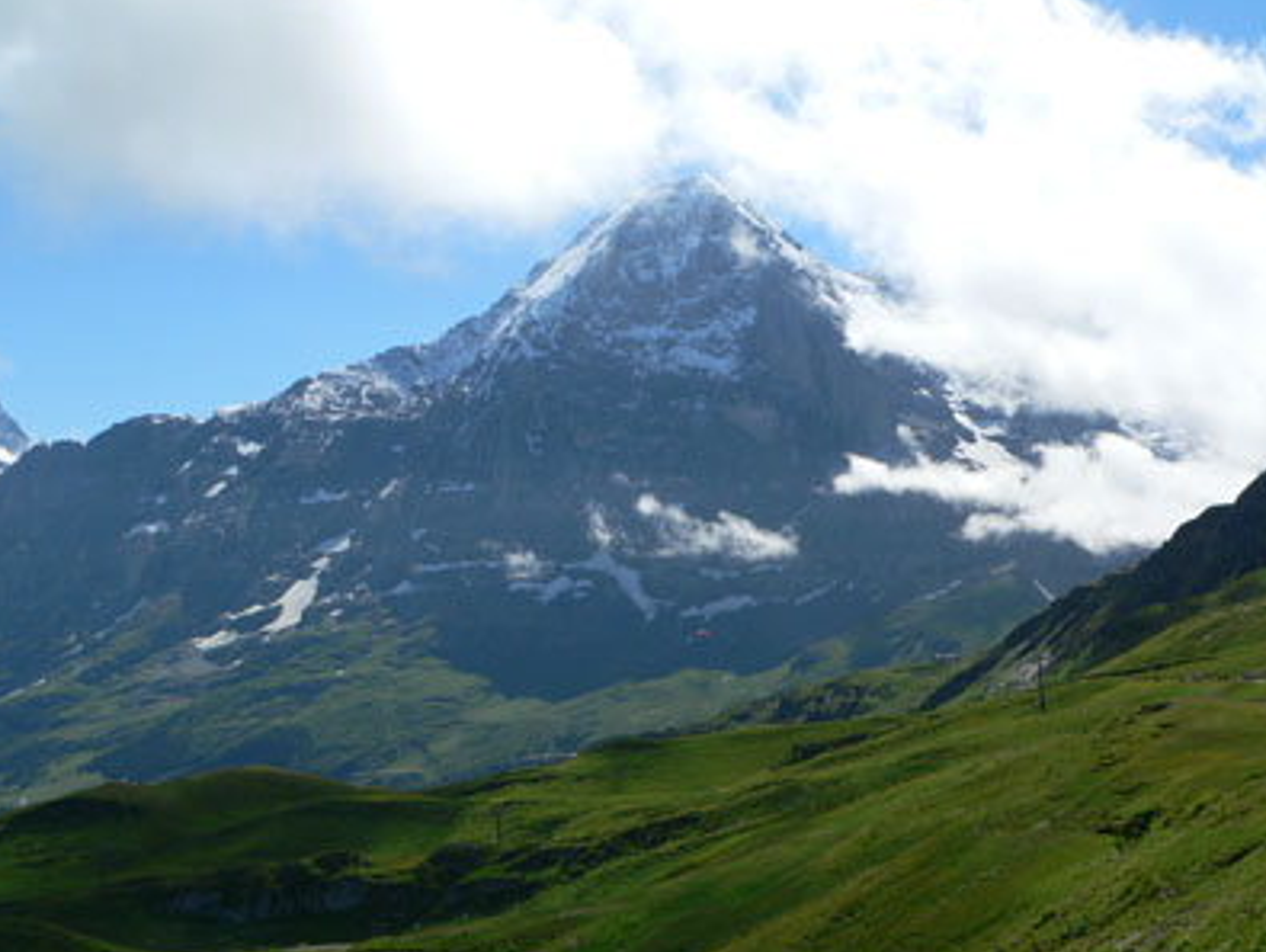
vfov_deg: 35.2
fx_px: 1501
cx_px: 683
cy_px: 506
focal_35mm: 41
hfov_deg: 45.7
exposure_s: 1/500
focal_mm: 6
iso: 80
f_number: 5.6
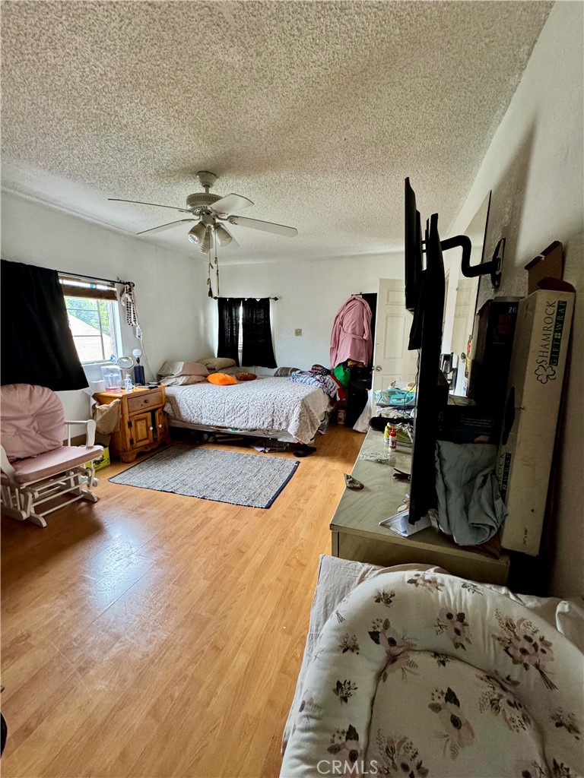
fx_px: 315
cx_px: 292
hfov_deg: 85.7
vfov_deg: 102.1
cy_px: 389
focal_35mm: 14
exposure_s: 1/63
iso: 320
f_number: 2.2
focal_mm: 2.22
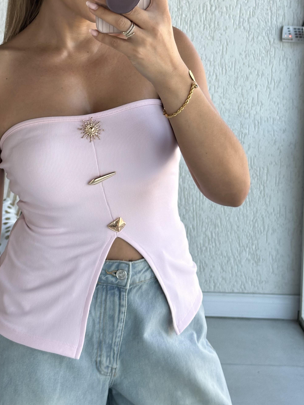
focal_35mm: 73
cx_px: 134
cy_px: 104
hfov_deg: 20.2
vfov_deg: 26.4
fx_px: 855
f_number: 1.78
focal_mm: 6.86
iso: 64
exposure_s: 1/164
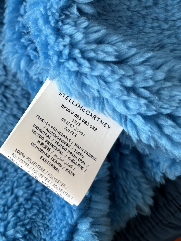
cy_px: 59
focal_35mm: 45
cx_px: 38
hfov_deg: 31.4
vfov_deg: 40.8
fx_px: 314
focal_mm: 5.96
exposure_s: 1/91
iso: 125
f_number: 1.6
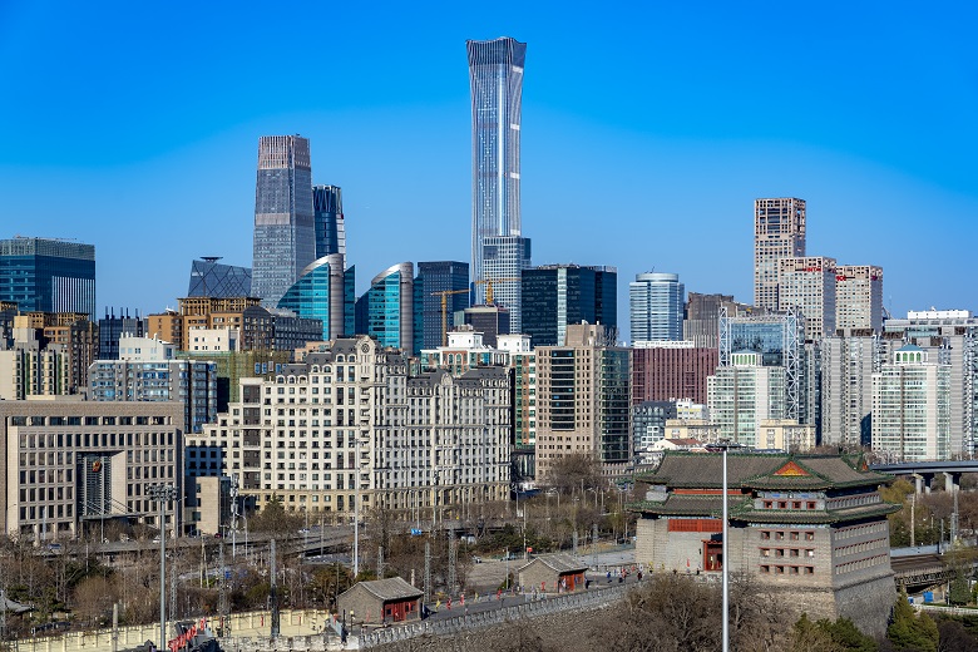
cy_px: 326
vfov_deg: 15.4
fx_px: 2418
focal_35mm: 89
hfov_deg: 22.9
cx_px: 489
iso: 100
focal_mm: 89
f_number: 8
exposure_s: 1/320
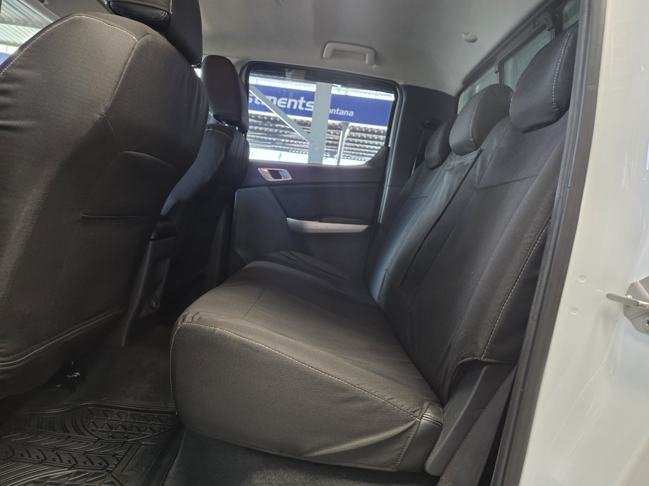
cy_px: 243
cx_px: 324
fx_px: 431
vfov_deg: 58.9
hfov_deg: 73.9
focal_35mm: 23
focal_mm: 6.25
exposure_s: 1/100
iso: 400
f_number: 1.7
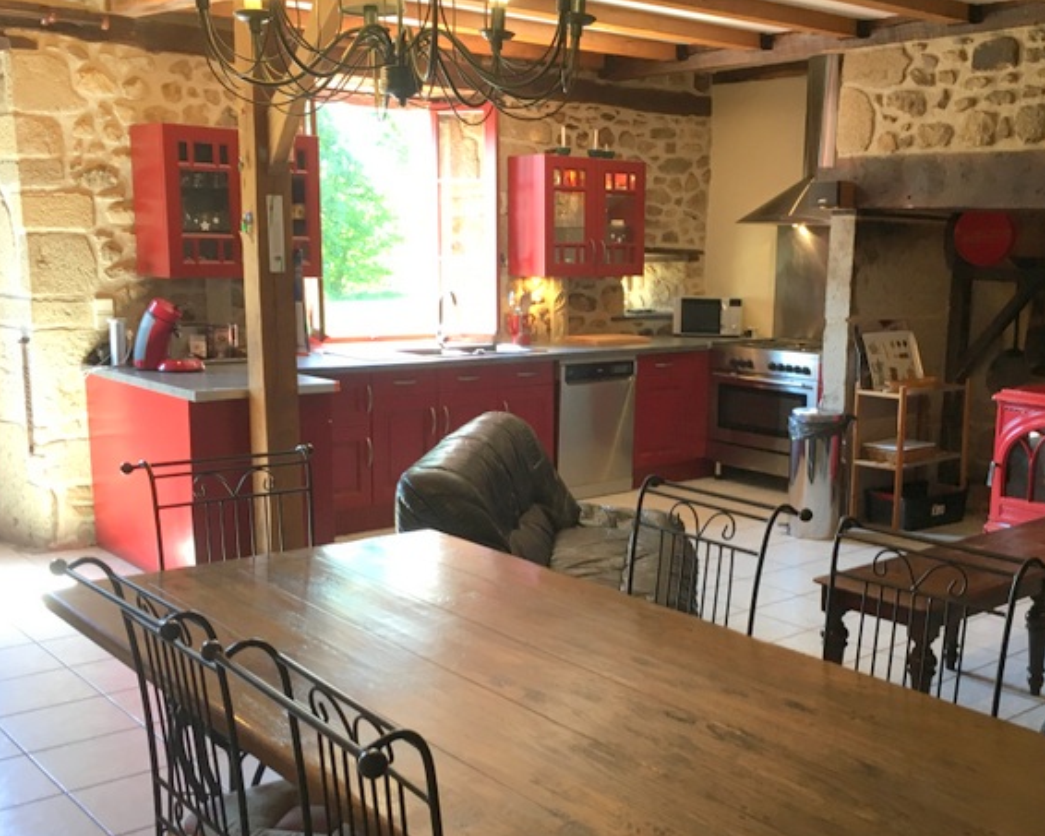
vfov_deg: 37.3
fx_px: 1237
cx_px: 630
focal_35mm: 40
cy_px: 463
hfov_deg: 45.5
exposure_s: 1/33
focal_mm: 4.15
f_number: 2.2
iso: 100
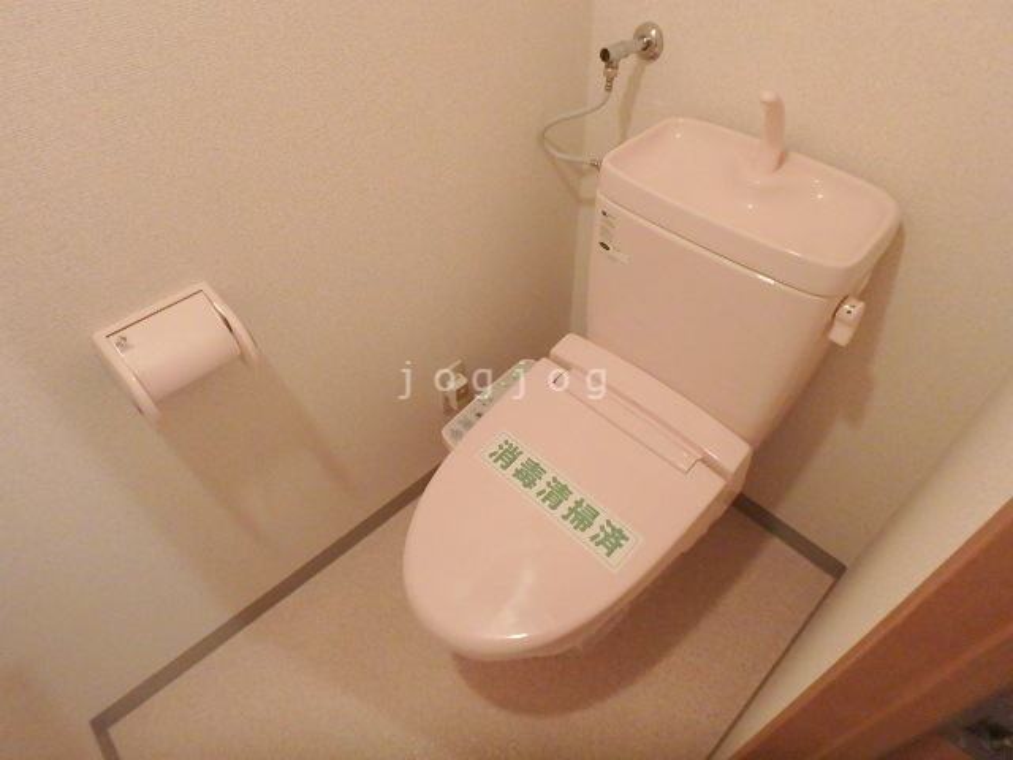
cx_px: 506
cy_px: 380
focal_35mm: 21
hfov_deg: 79.0
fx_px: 615
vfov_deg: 63.4
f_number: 3.5
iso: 800
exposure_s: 1/30
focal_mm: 3.7
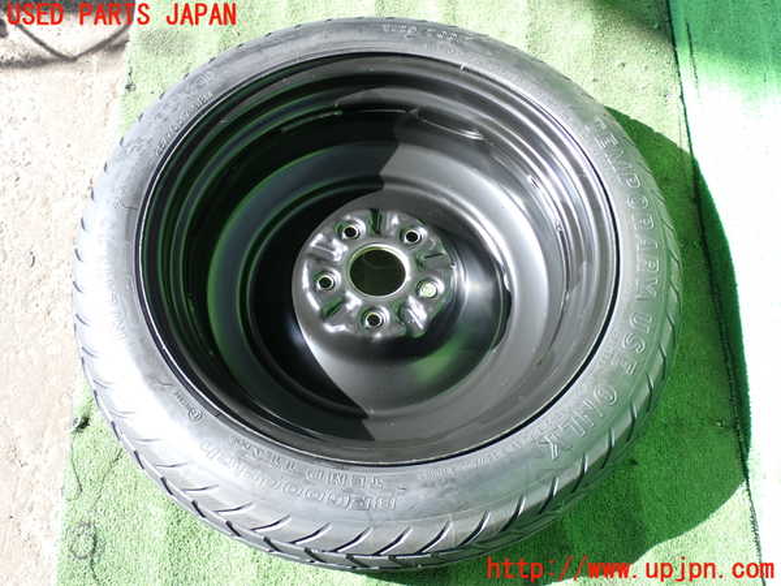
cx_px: 390
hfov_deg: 42.9
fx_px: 993
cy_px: 293
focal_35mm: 44
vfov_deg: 32.9
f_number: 2.9
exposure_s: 1/125
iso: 100
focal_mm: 7.84
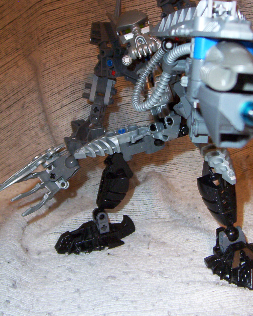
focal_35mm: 46
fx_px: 431
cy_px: 130
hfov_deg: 32.6
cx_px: 155
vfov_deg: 40.2
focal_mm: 5.54
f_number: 2.76
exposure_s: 1/30
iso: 140
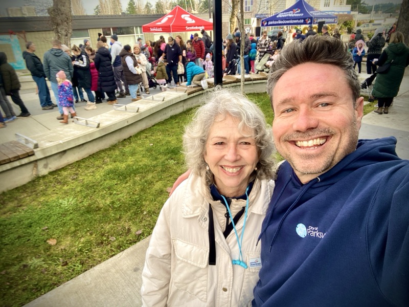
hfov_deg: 73.9
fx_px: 272
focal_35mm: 23
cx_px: 204
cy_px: 154
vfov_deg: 58.9
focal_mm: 2.71
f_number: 2.2
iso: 25
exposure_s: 1/124
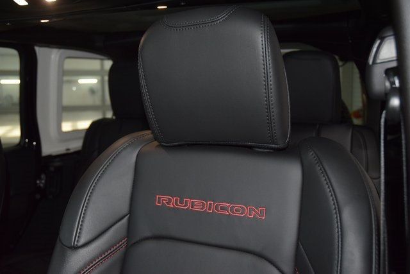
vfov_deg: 36.9
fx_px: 410
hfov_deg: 53.1
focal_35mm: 36
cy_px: 137
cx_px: 205
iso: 1800
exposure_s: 1/100
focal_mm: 24
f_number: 3.8
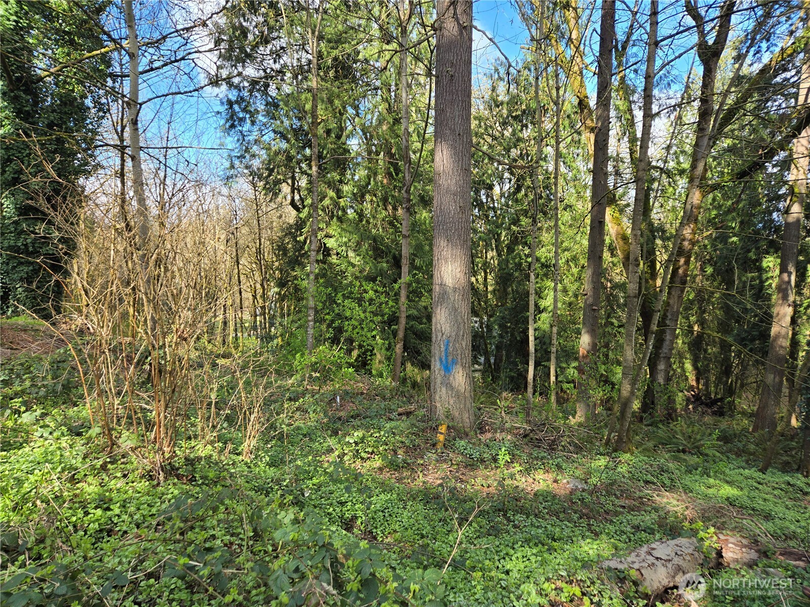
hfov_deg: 73.9
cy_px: 304
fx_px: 538
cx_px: 405
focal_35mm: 23
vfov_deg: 58.9
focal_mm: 5.4
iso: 25
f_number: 1.8
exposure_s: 1/484
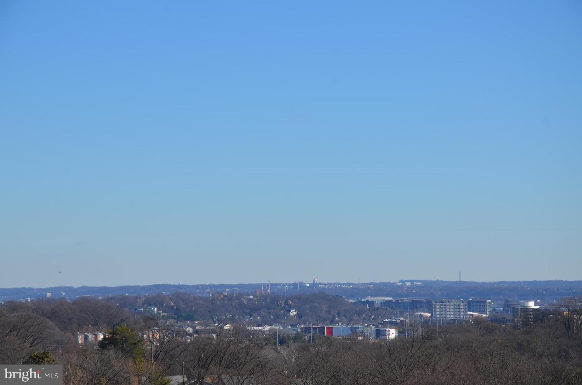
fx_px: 2177
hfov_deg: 15.2
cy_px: 192
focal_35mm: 135
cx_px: 291
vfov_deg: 10.1
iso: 100
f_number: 9
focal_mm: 90
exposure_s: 1/320
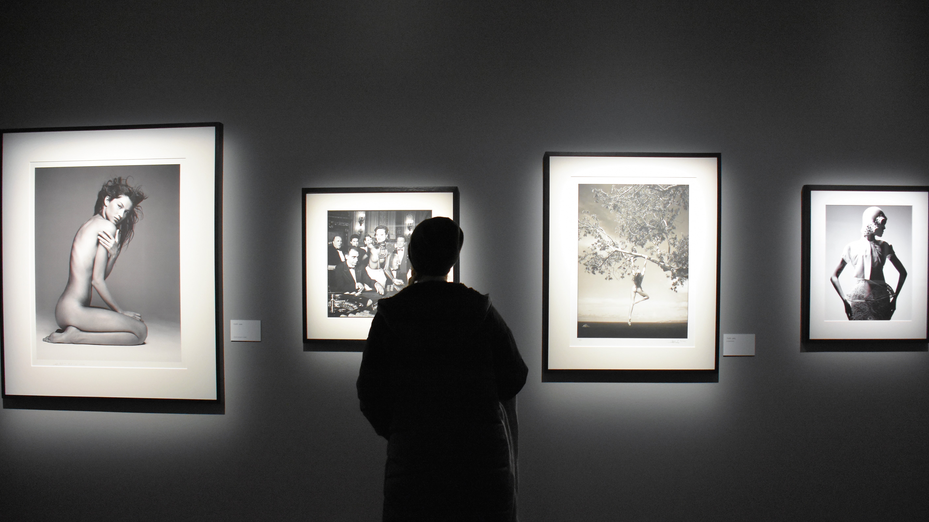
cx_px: 462
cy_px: 268
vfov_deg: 38.9
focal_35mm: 30
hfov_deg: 64.3
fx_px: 739
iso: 2500
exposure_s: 1/60
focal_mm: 18
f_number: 4
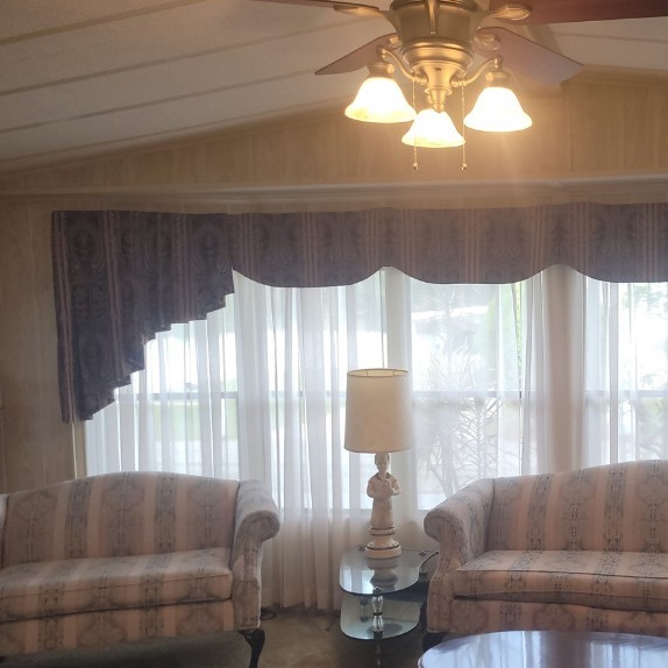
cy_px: 398
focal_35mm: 41
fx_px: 895
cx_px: 578
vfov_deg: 40.8
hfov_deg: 38.6
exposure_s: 1/60
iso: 64
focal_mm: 5.4
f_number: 1.8
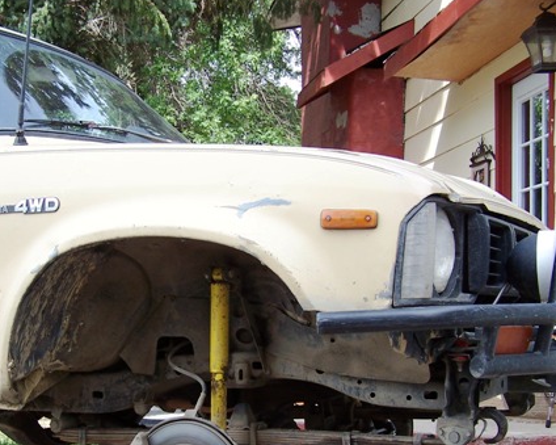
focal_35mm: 56
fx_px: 921
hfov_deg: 33.4
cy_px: 299
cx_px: 207
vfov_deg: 27.0
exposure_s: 1/250
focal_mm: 6.3
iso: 80
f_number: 2.8
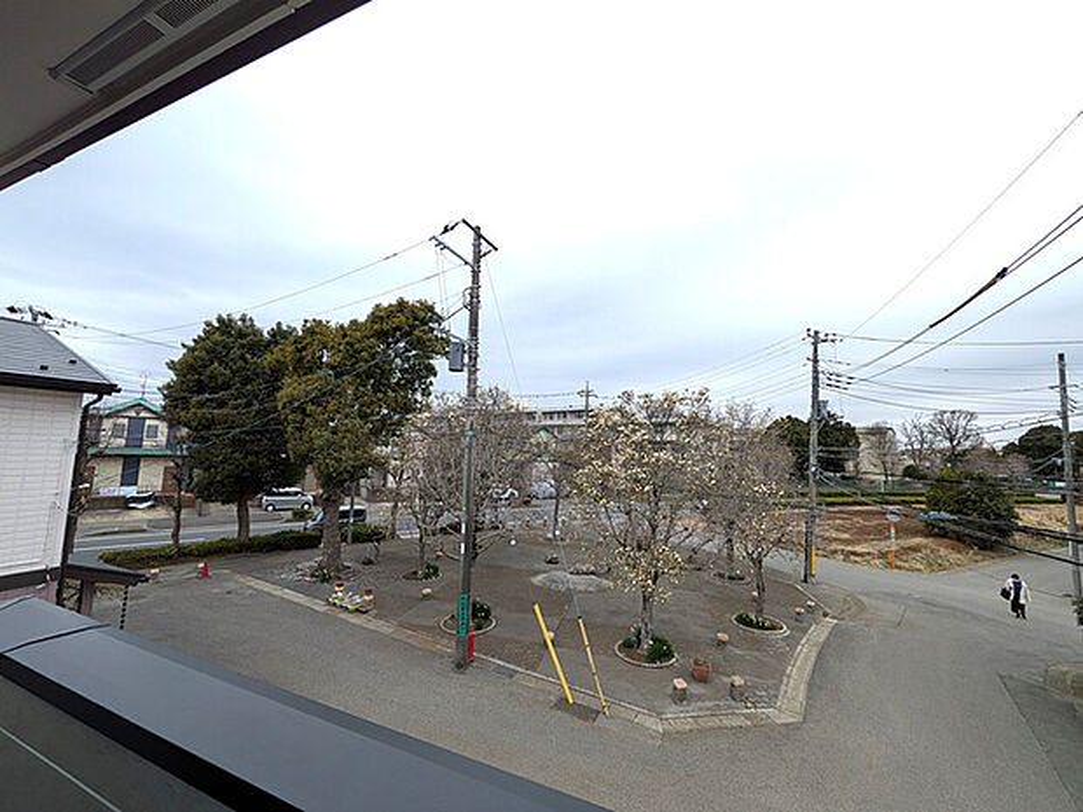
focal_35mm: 14
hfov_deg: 102.1
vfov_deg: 85.7
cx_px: 542
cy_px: 406
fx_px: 438
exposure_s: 1/1188
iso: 50
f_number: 2.2
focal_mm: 1.83
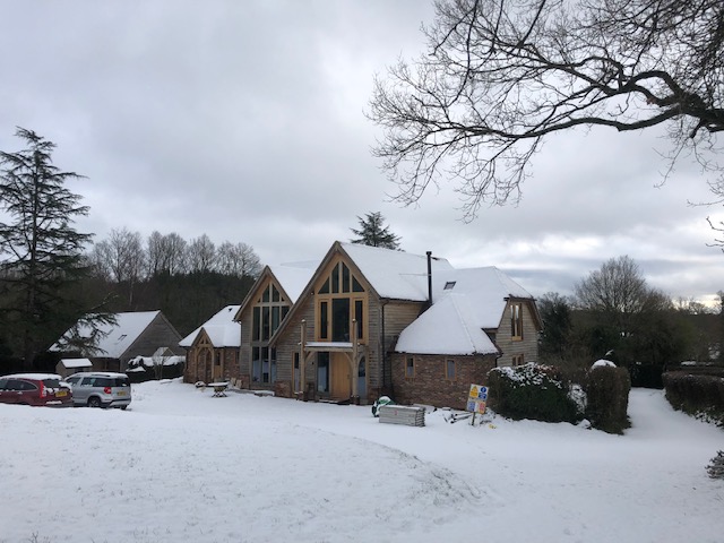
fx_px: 586
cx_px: 362
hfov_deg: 63.4
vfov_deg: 49.7
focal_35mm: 28
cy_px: 272
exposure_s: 1/979
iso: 20
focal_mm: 3.99
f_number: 1.8
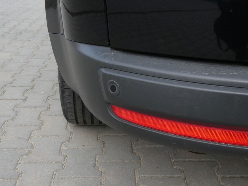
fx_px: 344
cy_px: 93
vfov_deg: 30.3
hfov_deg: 39.7
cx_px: 124
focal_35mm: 48
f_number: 5
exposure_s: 1/160
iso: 80
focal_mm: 8.6
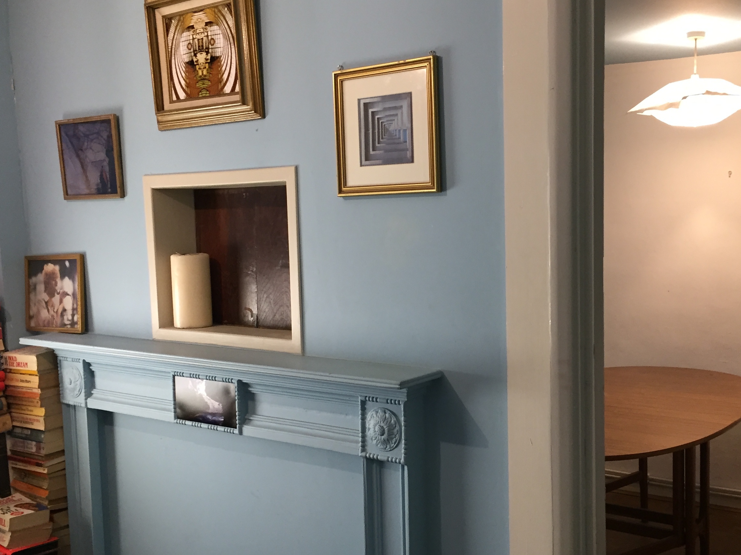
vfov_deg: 36.8
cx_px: 452
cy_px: 315
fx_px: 835
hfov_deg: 47.5
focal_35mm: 39
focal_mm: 4.15
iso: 160
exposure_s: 1/33
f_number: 2.2
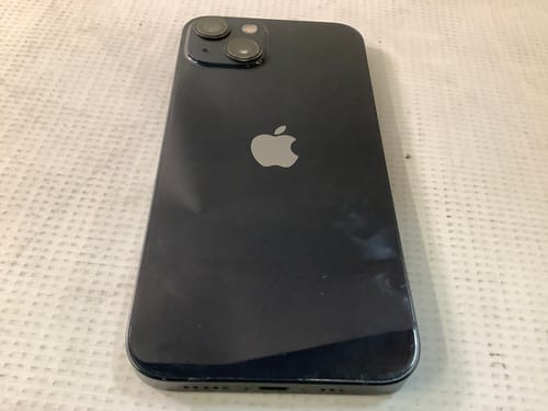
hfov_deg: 58.4
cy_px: 206
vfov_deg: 45.4
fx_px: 491
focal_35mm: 31
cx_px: 274
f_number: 2.4
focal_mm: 3.3
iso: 250
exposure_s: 1/50
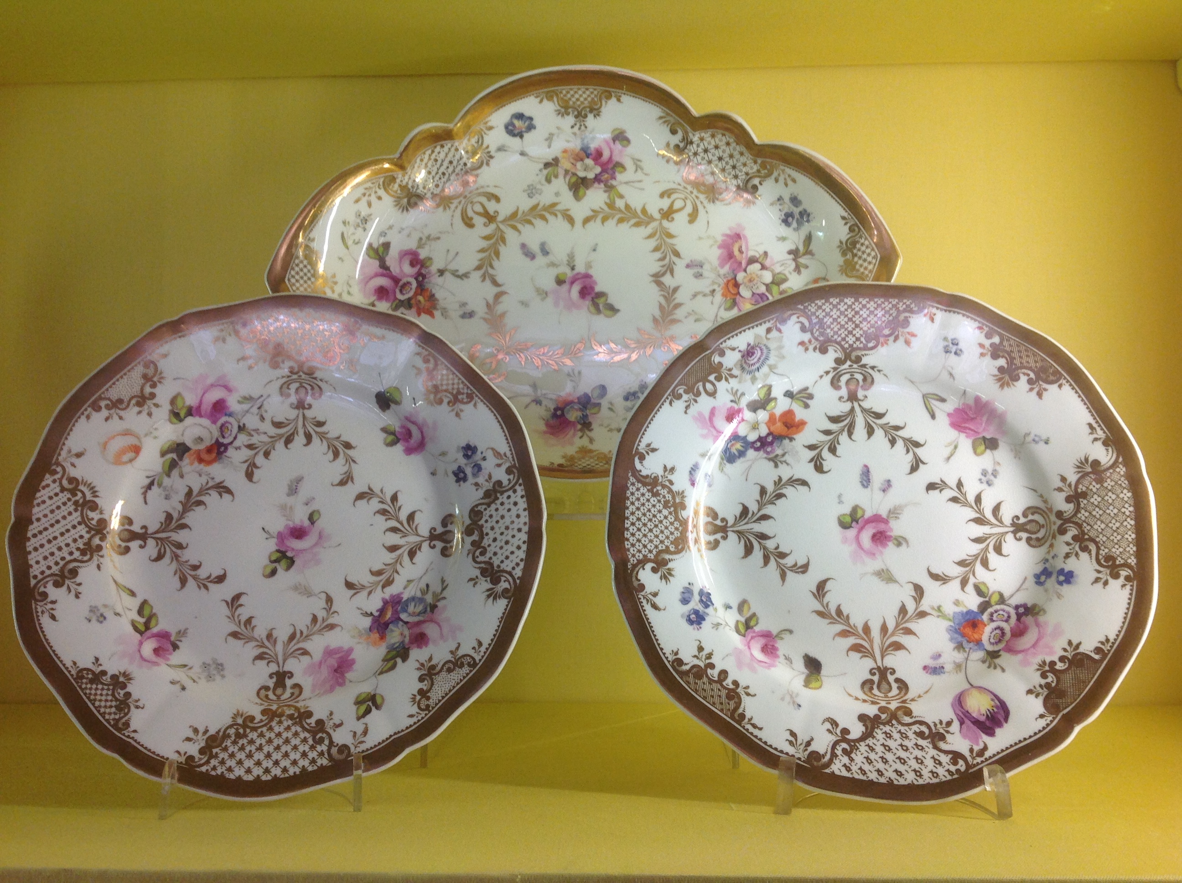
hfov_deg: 52.7
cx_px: 591
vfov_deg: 40.6
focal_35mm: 35
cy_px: 442
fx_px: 1193
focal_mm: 4.28
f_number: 2.4
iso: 64
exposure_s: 1/60
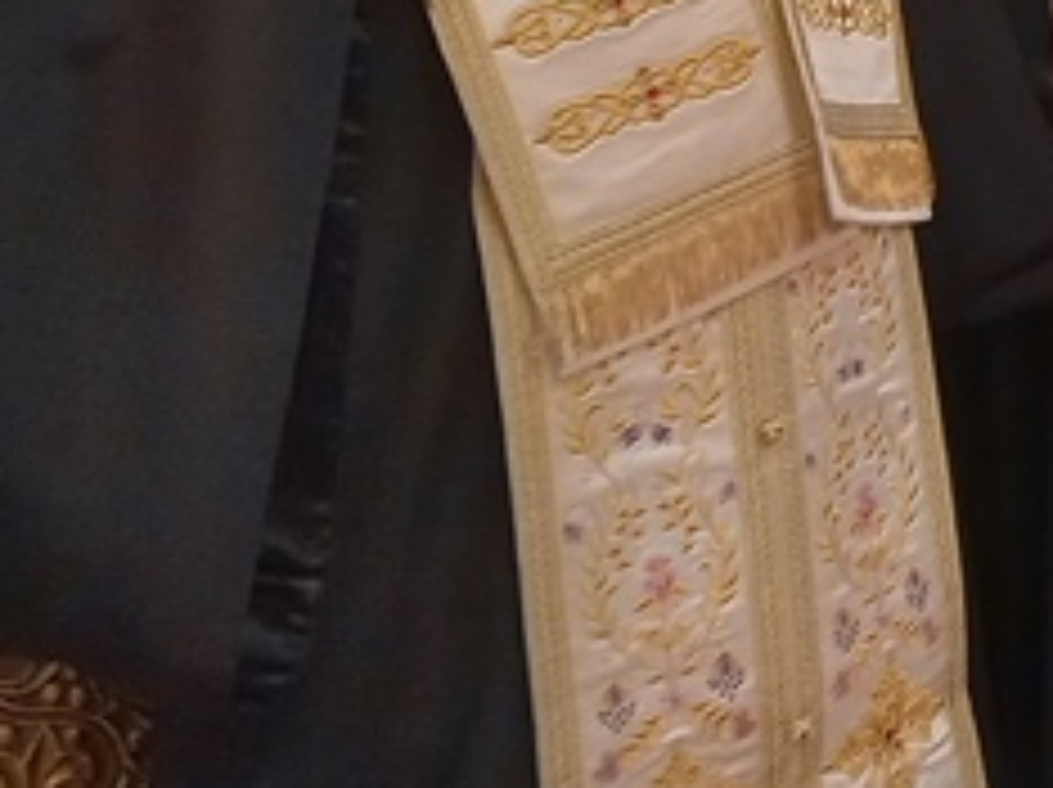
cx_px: 1444
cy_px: -230
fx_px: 2765
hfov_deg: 19.5
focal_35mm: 91
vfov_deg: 15.4
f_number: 2
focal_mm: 4.6
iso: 250
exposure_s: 1/25
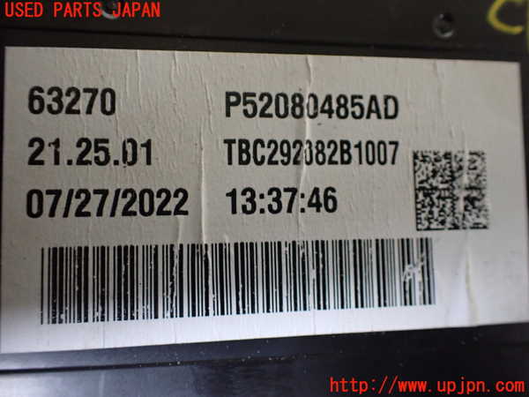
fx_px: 458
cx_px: 264
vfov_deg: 46.8
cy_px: 198
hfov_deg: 60.0
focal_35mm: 30
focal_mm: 5.4
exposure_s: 1/80
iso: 800
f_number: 2.3
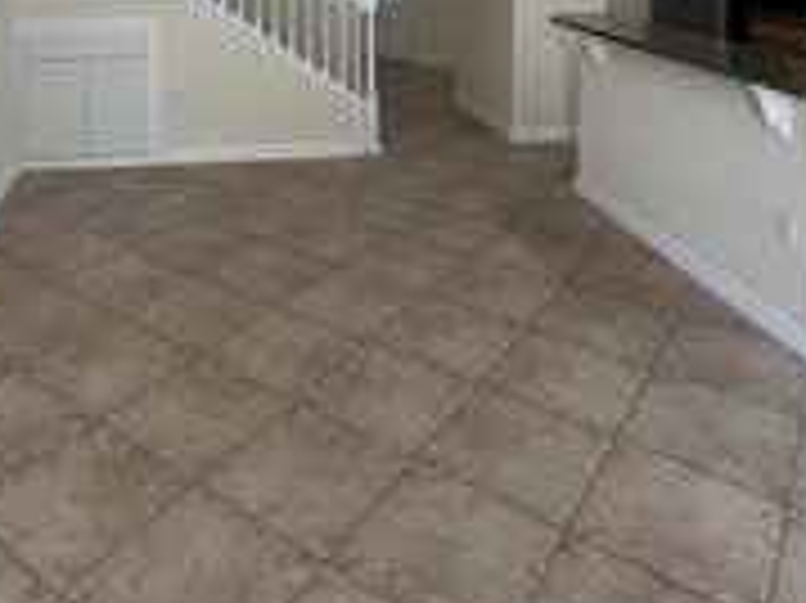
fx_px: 721
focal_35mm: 31
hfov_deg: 57.9
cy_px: -54
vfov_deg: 38.1
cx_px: 317
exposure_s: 1/120
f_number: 1.8
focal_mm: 1.57
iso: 125
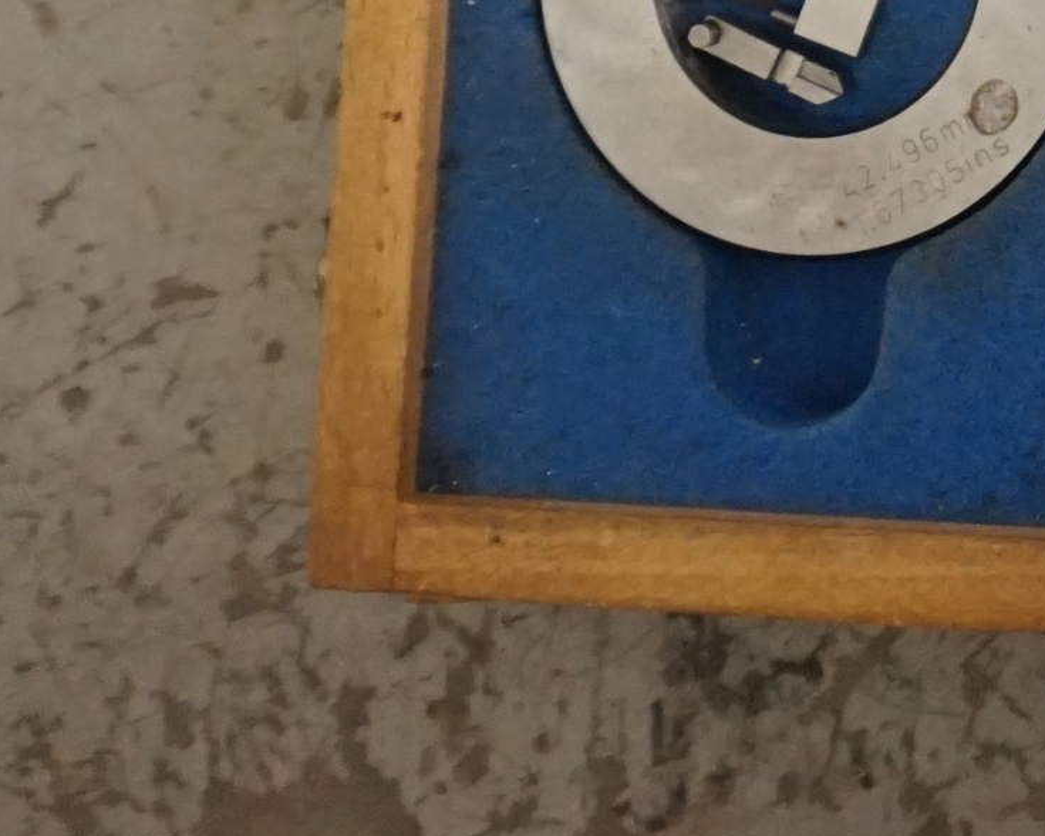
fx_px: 3093
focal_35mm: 100
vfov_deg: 13.8
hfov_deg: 17.6
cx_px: 1473
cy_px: -651
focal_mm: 16
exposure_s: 1/100
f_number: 3.5
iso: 3200
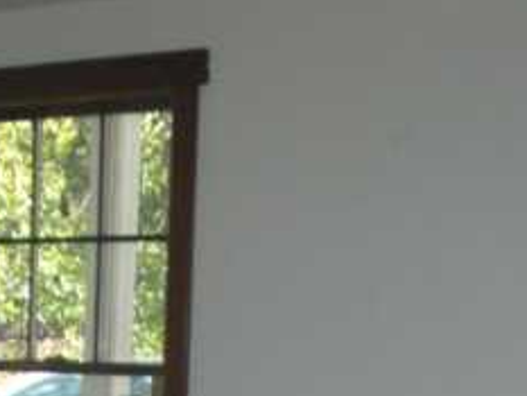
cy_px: 639
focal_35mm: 114
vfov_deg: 12.2
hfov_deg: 17.1
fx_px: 1736
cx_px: 115
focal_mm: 18
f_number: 3.5
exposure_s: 1/60
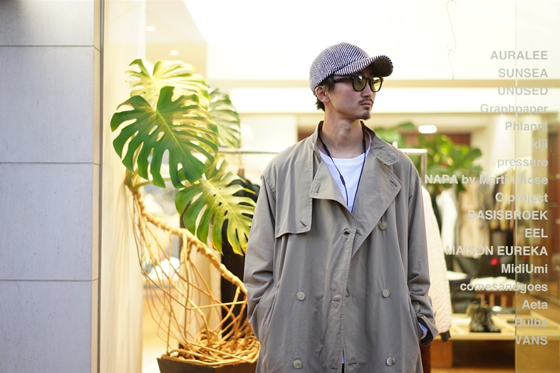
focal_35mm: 56
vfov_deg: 24.2
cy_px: 189
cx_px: 278
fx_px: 871
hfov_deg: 35.6
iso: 500
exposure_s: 1/60
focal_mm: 55
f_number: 1.8
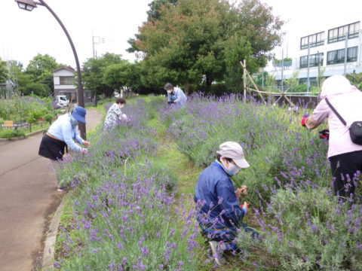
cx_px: 181
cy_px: 136
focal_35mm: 28
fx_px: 293
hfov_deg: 63.4
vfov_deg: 49.7
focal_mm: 5
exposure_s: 1/160
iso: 125
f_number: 3.5
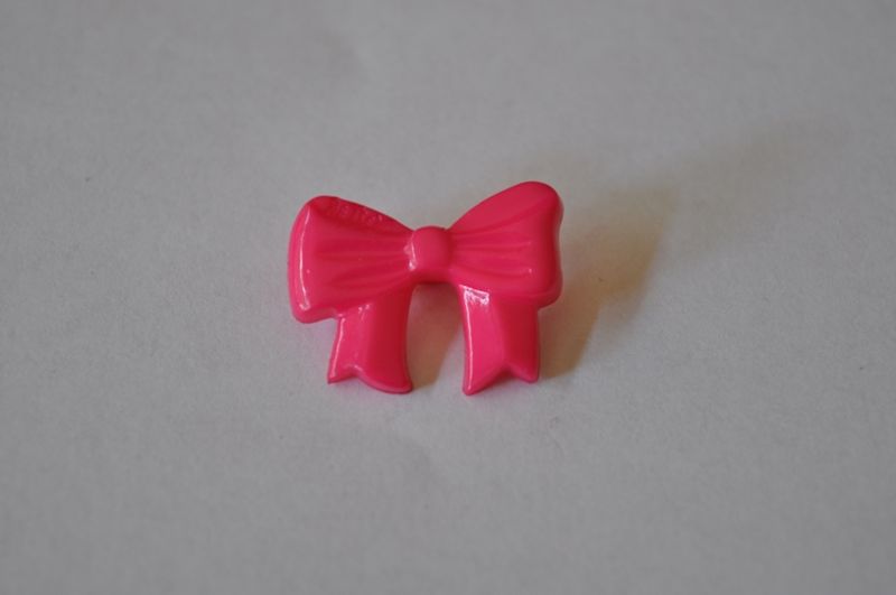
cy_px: 298
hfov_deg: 24.7
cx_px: 448
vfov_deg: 16.5
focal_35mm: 82
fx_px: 2050
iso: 400
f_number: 5.6
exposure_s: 1/60
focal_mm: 55
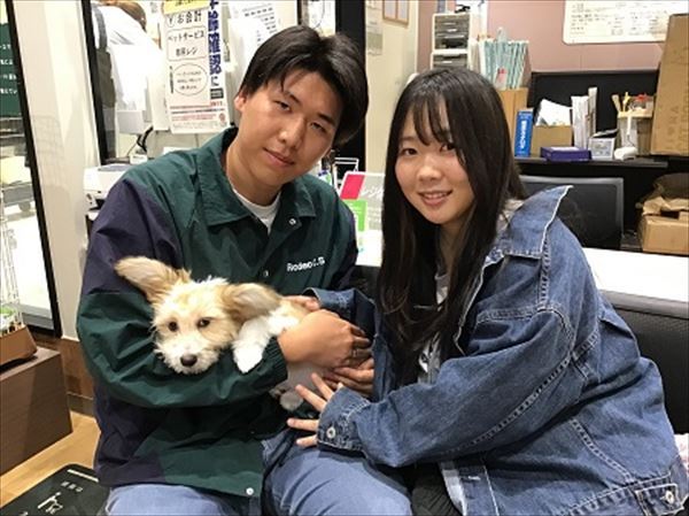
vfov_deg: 45.4
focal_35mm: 31
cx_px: 344
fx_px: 617
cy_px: 258
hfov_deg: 58.4
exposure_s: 1/30
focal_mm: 3.3
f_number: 2.4
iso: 125
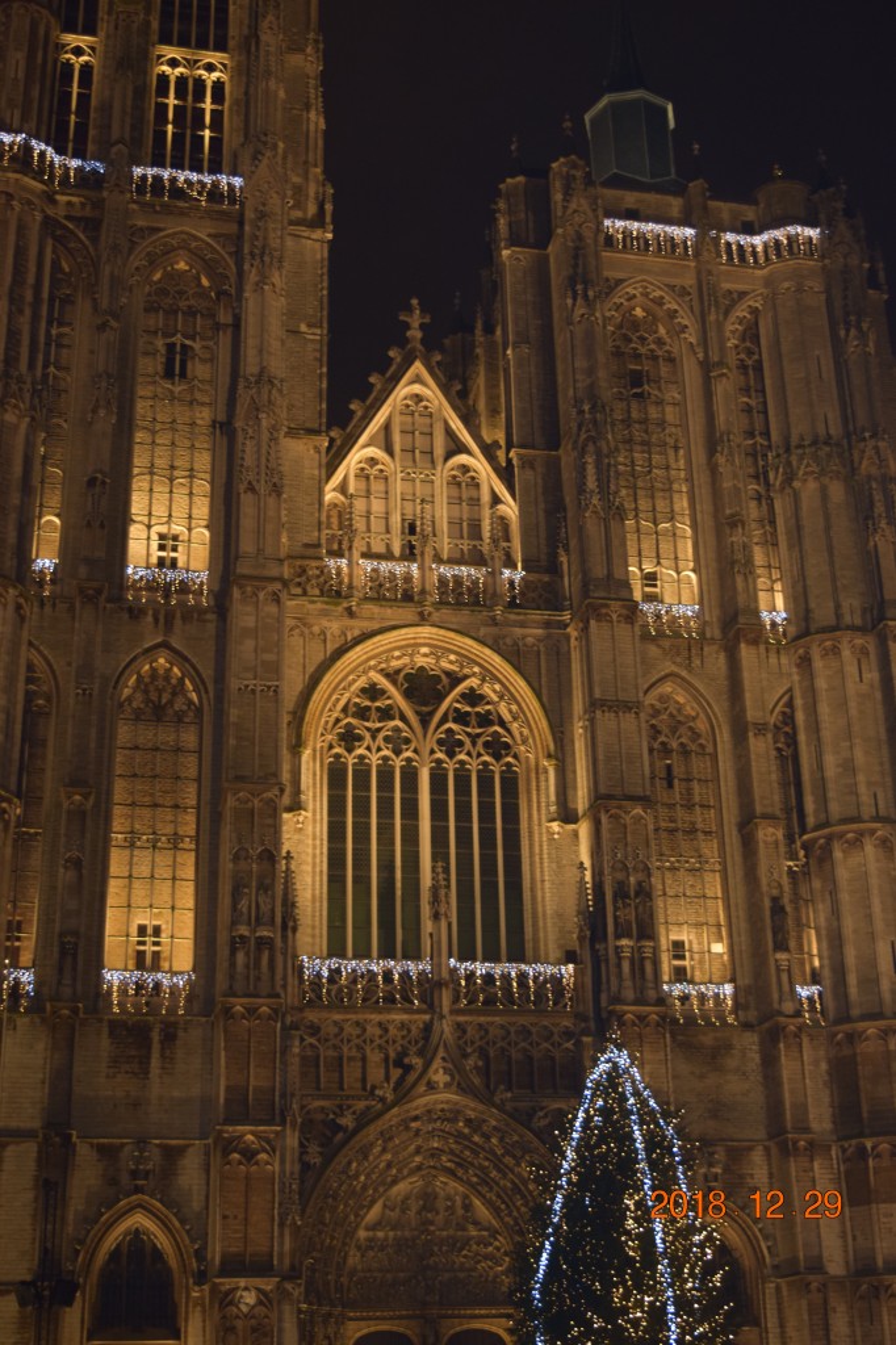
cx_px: 448
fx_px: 1737
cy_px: 672
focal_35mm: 46
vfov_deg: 42.3
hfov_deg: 28.9
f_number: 4.2
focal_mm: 31
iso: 800
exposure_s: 1/30
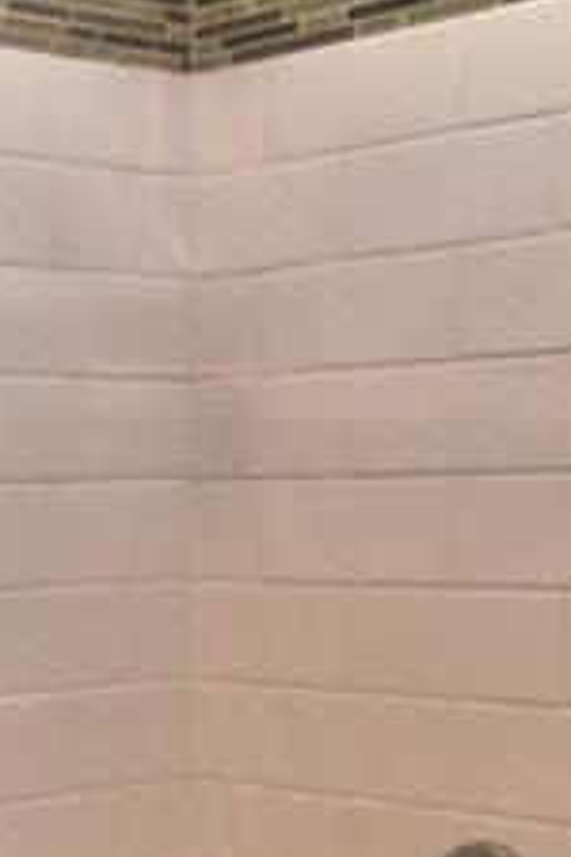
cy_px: 632
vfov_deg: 25.1
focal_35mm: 80
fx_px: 1903
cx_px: -499
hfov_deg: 14.7
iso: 400
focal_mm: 10
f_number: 4.5
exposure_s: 1/30
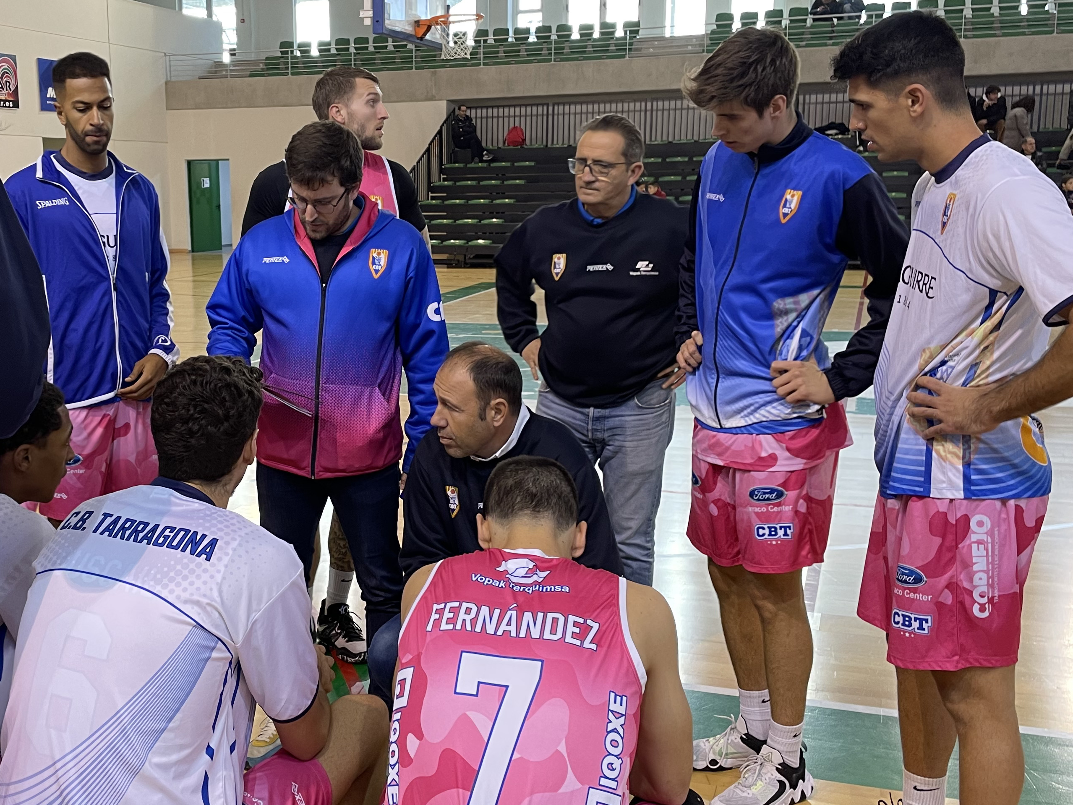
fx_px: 1271
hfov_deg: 45.0
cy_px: 419
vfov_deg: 35.1
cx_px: 351
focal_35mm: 41
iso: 80
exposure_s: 1/50
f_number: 1.6
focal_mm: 4.2
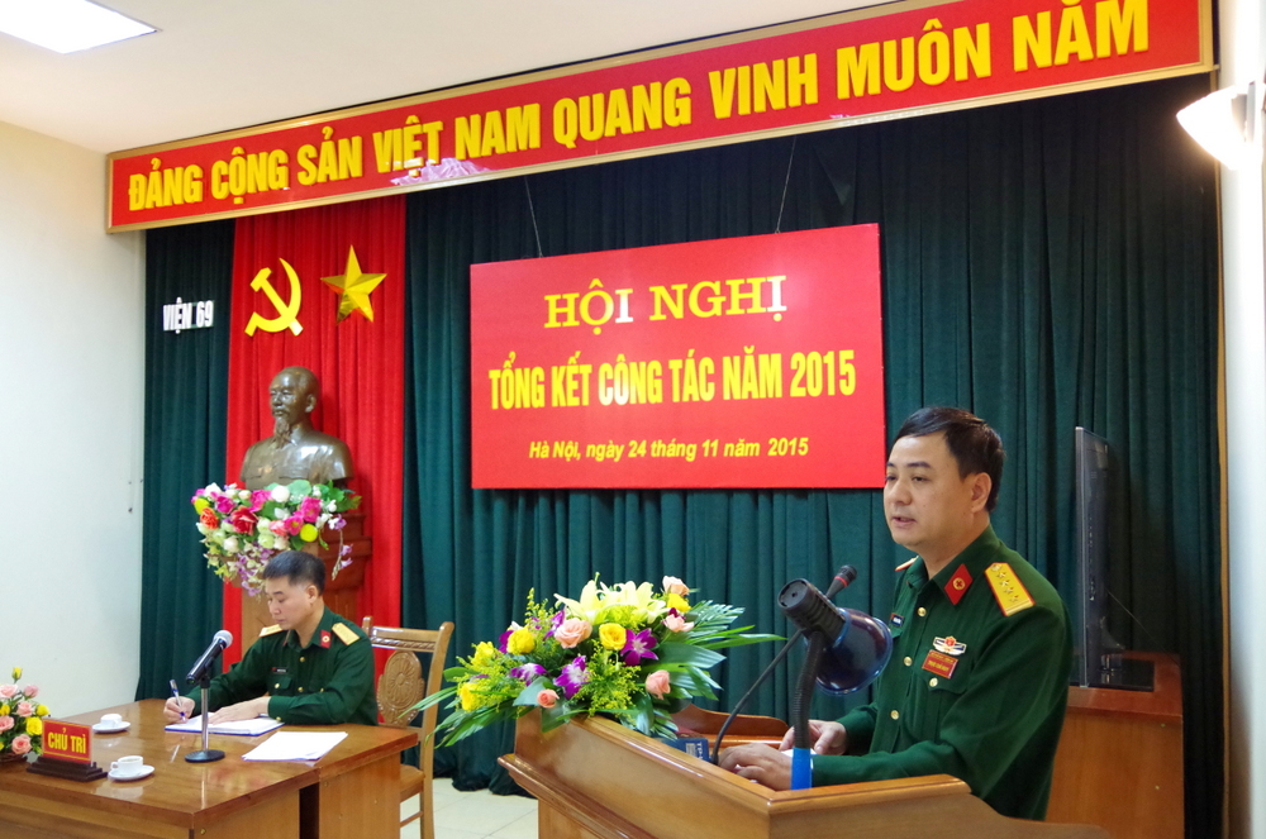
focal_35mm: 31
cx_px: 633
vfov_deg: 42.2
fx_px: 1088
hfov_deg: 60.4
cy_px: 420
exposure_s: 1/40
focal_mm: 21
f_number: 4
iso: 3200
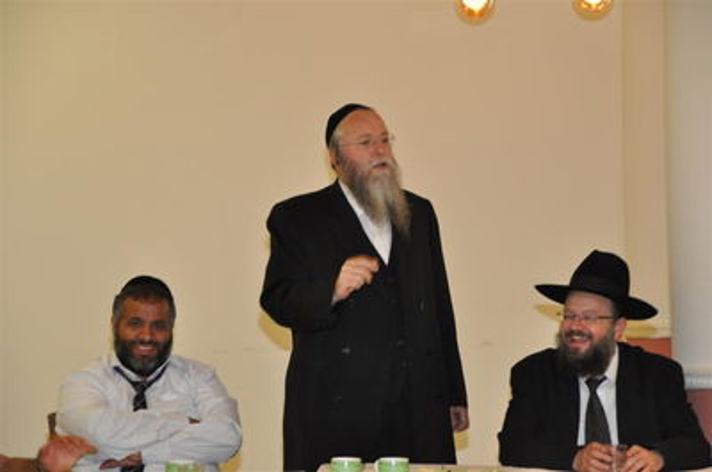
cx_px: 356
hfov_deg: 16.7
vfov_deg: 11.1
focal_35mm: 123
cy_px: 236
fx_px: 2428
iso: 800
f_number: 5
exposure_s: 1/60
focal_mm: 82
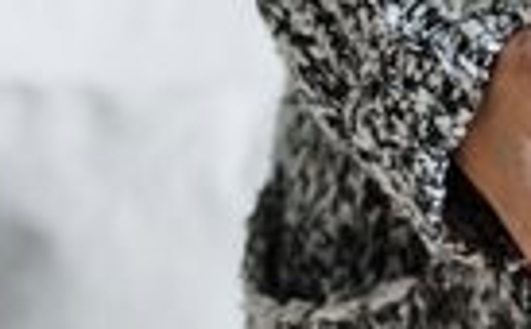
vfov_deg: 6.6
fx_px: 2730
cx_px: 609
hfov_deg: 10.9
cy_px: -397
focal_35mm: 189
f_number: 2.8
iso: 500
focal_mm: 35
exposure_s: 1/250
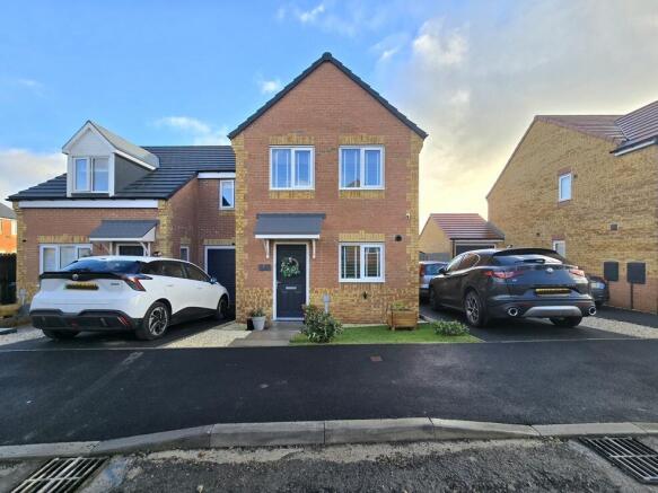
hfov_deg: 106.2
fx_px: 247
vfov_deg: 89.9
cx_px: 329
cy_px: 246
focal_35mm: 13
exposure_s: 1/455
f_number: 2.2
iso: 50
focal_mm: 2.2
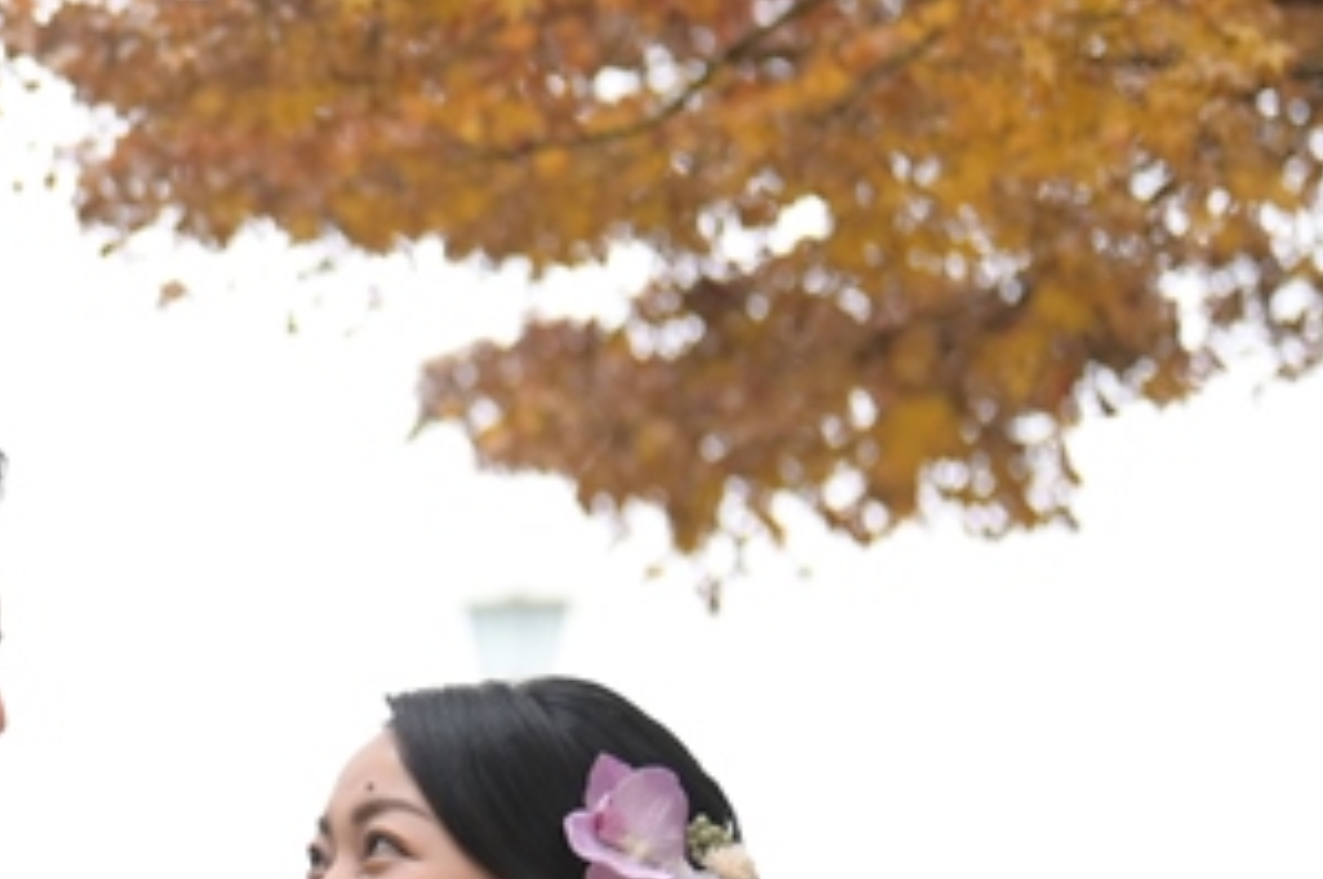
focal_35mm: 292
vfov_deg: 4.7
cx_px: -715
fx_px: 10719
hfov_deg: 6.9
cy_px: 766
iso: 320
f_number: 1.8
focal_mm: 85
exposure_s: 1/500
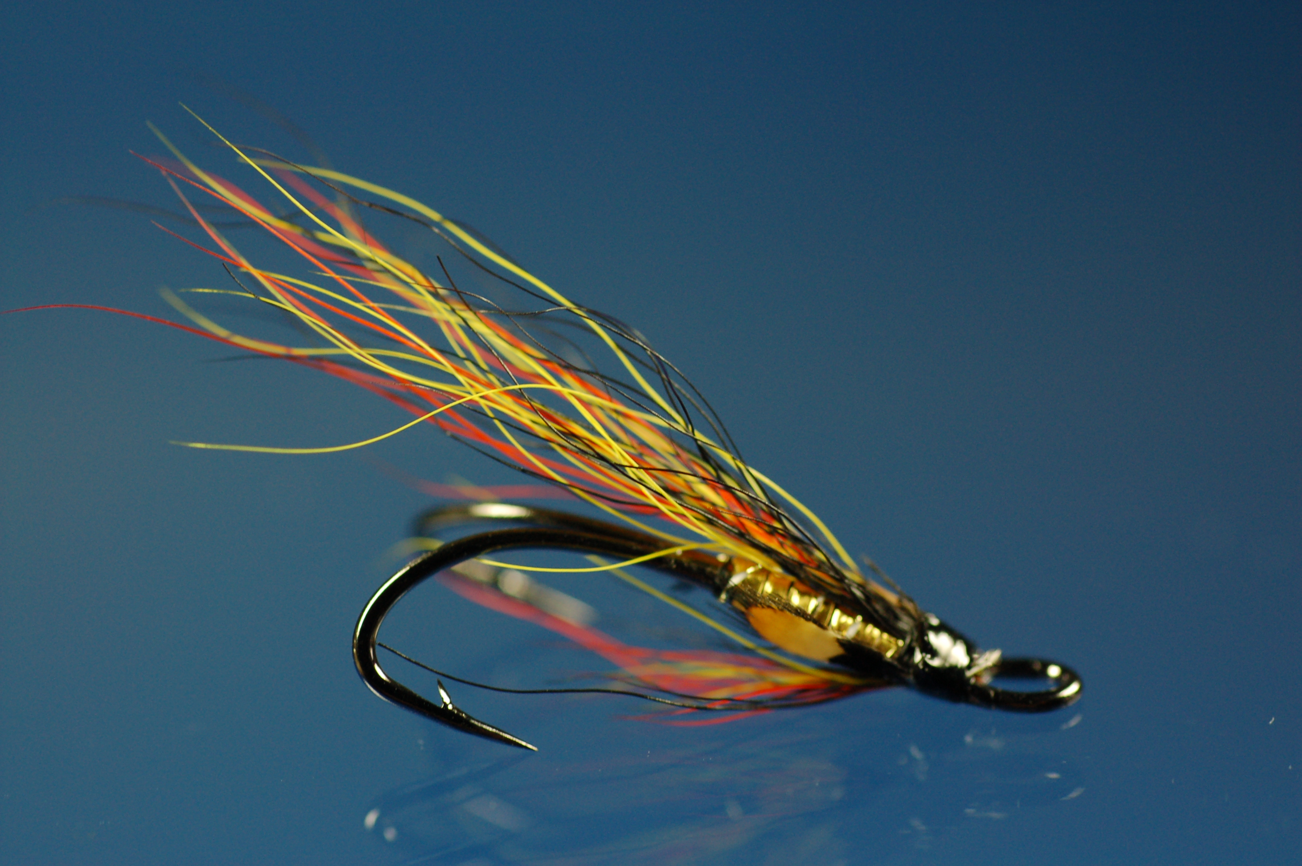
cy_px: 433
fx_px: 3794
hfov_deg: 19.5
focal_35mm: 105
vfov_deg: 13.0
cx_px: 651
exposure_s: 1/125
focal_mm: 70
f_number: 4
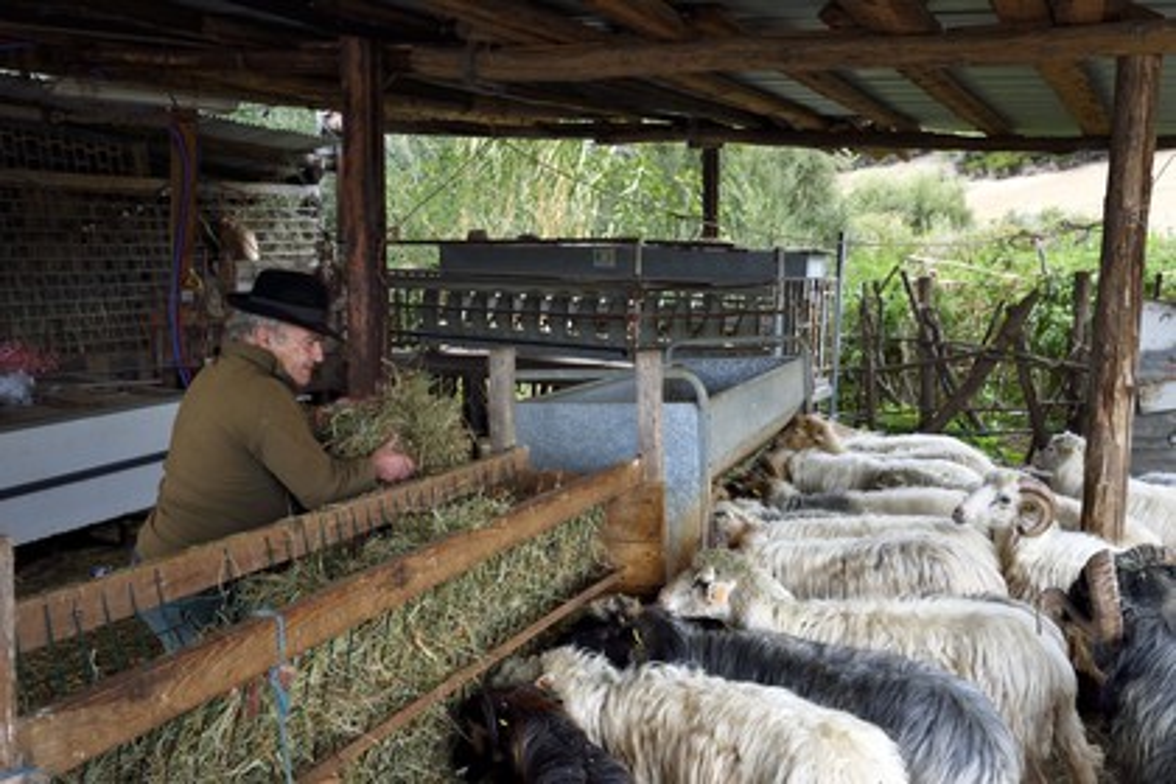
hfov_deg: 60.3
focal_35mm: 31
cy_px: 392
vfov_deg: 42.3
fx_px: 1013
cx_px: 588
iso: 1250
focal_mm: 31
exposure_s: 1/125
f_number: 8
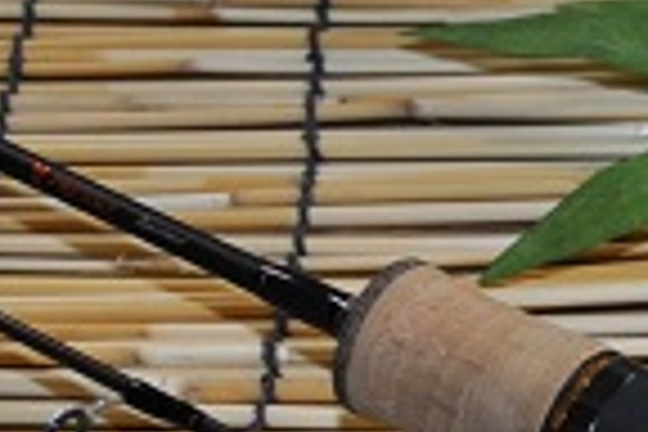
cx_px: 932
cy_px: 634
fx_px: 3618
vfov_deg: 6.7
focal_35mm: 201
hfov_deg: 10.0
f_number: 4.5
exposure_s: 1/60
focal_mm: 30
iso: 450
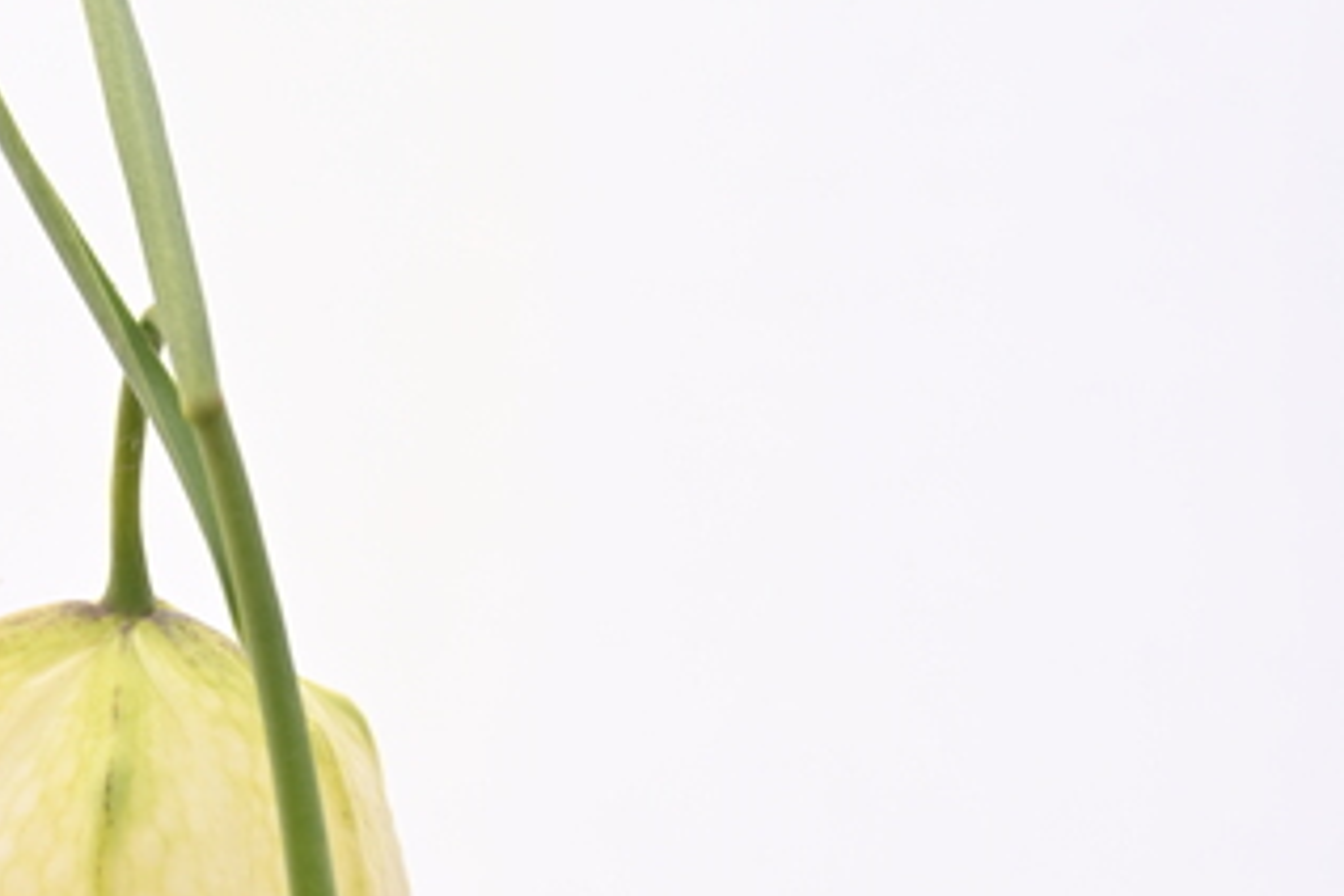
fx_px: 8101
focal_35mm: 217
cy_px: 885
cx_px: 385
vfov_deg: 6.3
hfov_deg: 9.5
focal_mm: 100
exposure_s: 1/100
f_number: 2.8
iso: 100
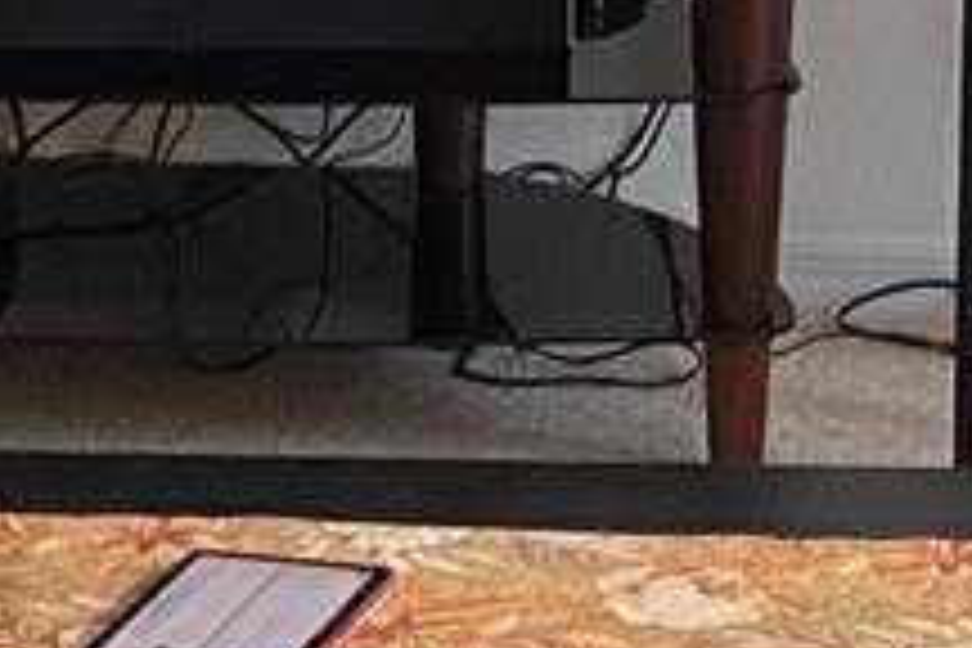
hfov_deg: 10.2
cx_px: 855
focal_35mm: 200
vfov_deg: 6.8
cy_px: -194
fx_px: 5400
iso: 125
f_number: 1.8
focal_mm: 4.25
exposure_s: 1/99
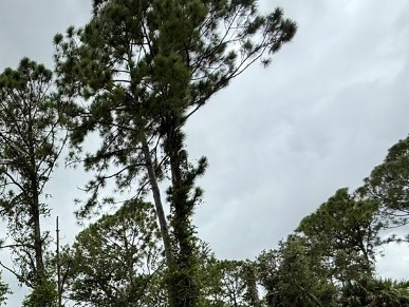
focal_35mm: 37
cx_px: 0
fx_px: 438
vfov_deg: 33.0
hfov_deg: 43.1
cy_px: 351
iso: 50
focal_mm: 2.22
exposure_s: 1/1259
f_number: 2.2
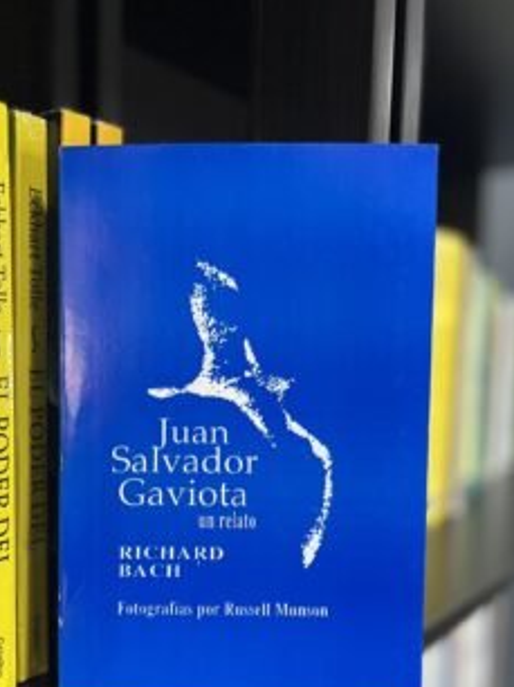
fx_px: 674
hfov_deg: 41.7
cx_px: 224
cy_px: 406
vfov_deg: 53.7
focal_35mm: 34
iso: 500
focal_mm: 5.7
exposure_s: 1/60
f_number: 1.5
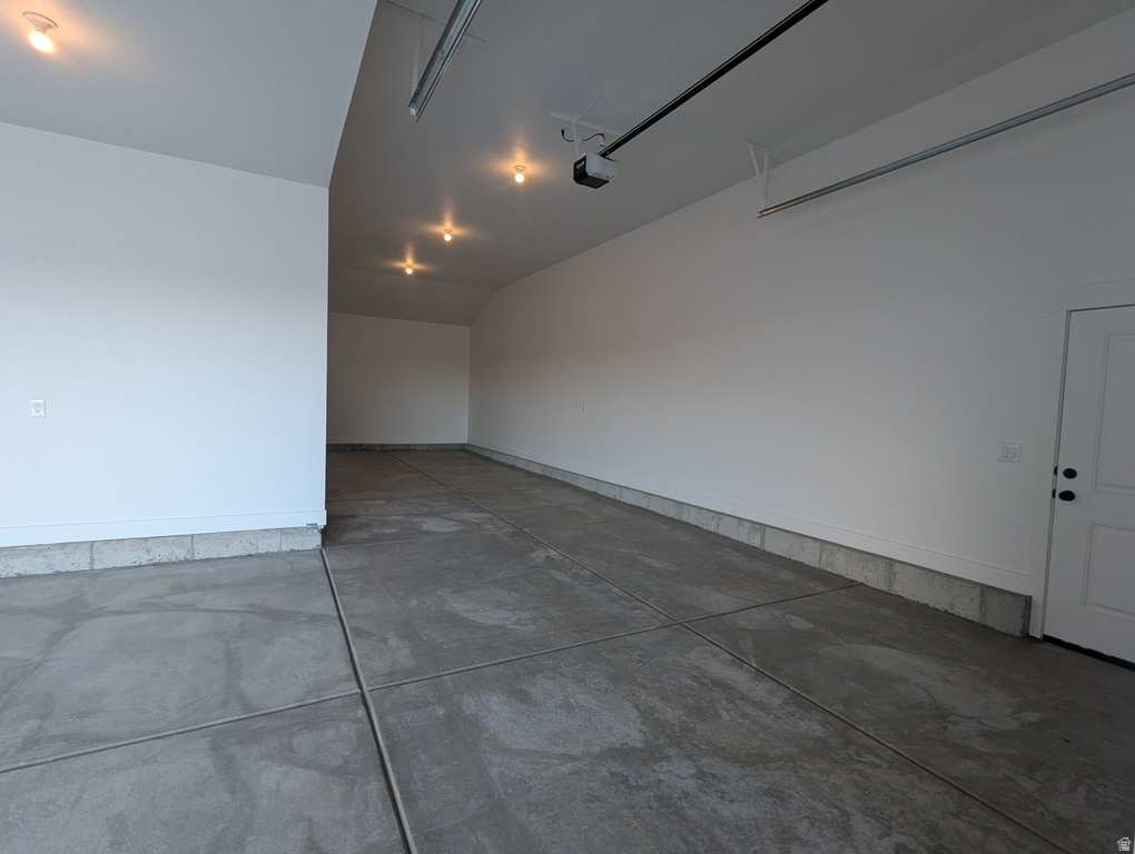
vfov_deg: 78.2
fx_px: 525
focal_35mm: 16
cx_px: 568
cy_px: 427
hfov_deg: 94.4
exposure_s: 1/93.9
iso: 79
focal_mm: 2.35
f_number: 2.2
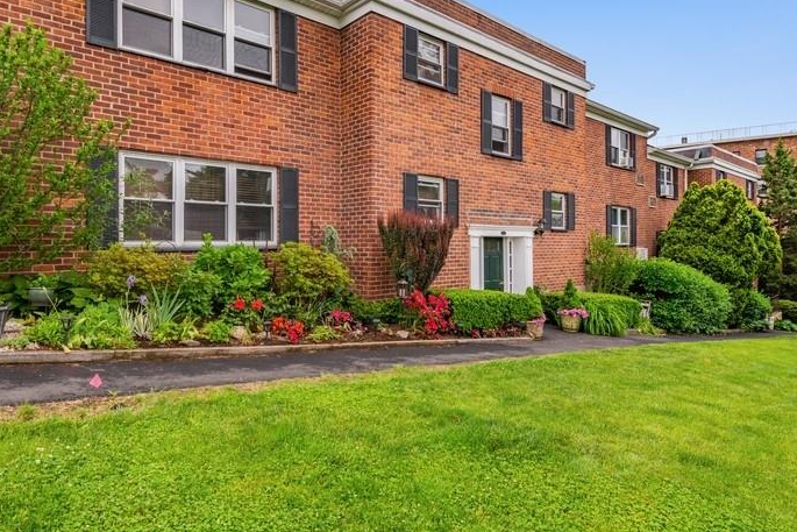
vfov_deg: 59.0
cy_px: 214
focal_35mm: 21
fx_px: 465
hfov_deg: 81.1
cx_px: 371
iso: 200
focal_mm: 16
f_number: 8
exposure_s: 1/250
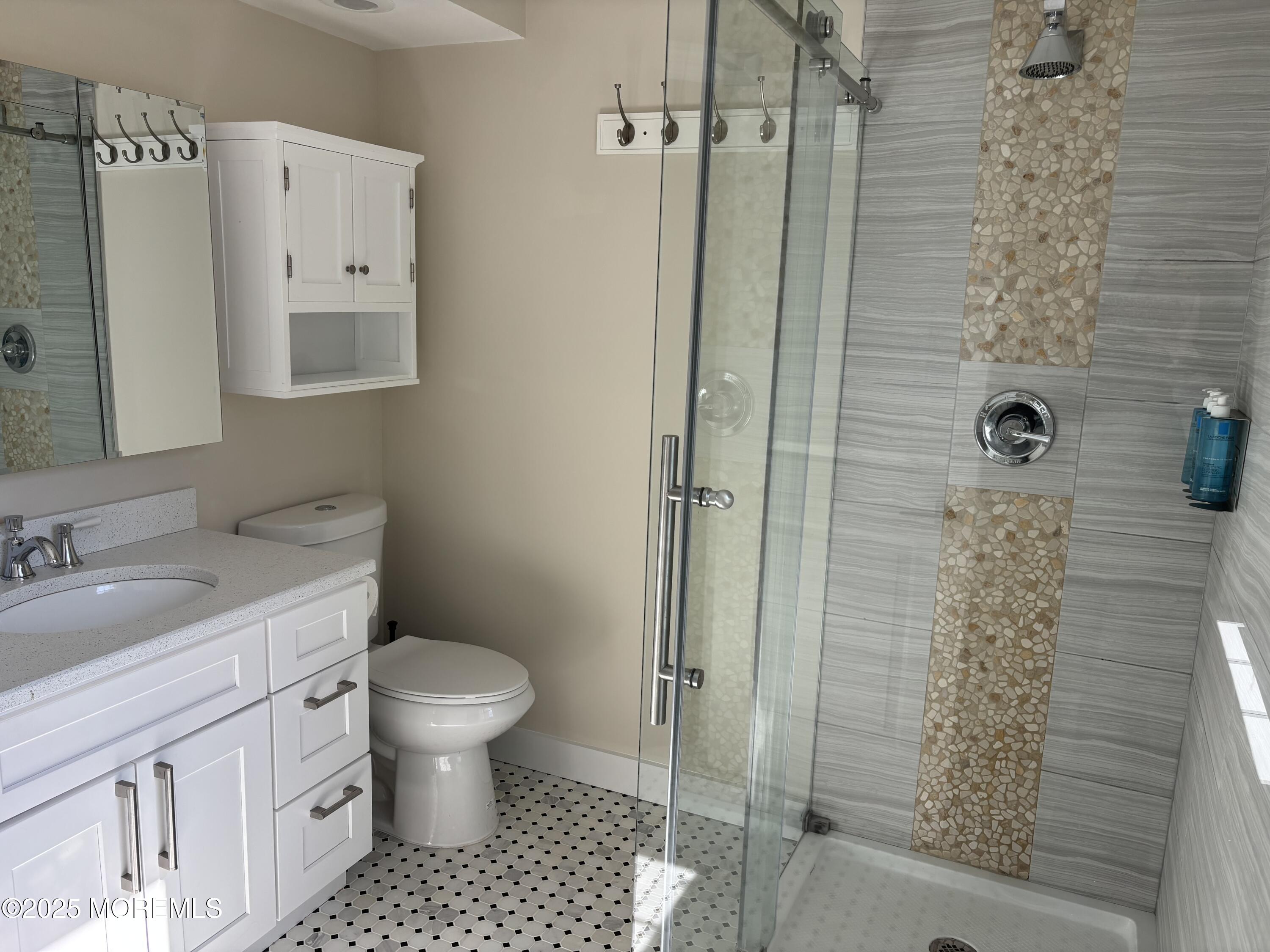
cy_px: 476
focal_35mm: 26
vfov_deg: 53.1
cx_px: 635
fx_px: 954
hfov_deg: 67.3
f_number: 1.6
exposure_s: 1/343
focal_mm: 5.96
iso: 50
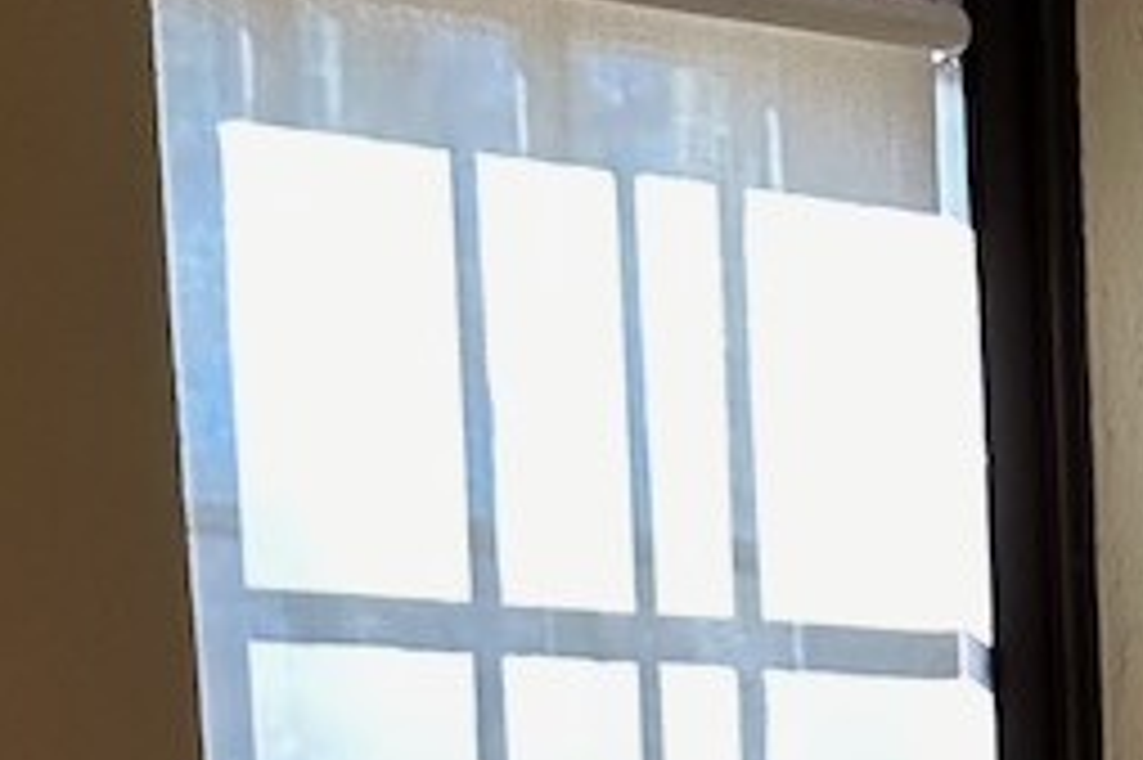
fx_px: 7996
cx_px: 2110
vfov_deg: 5.2
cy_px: 2199
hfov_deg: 7.9
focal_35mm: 252
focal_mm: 6.86
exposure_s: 1/40
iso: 500
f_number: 1.78
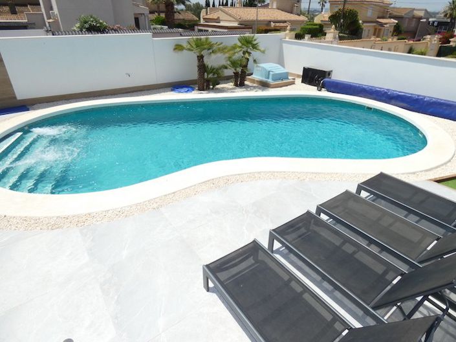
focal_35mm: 20
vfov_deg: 65.9
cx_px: 228
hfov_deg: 81.8
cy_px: 171
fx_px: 263
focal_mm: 3.6
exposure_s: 1/2000
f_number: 2.8
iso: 80
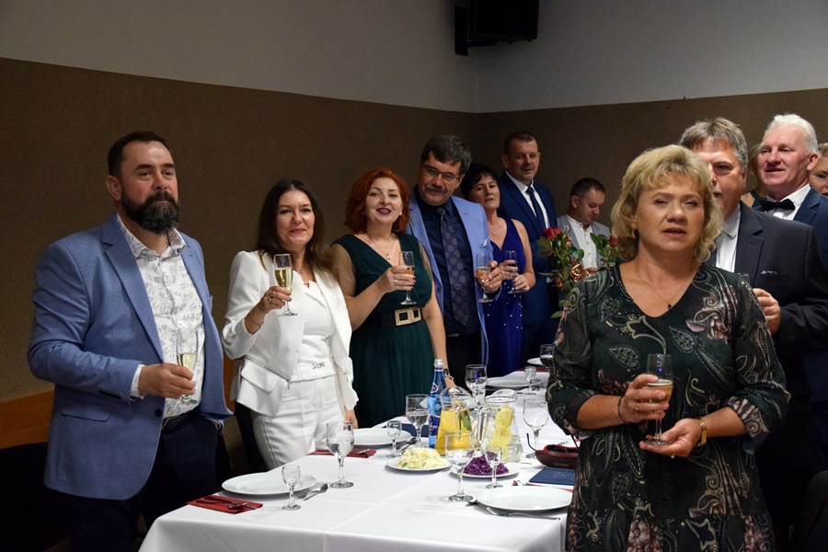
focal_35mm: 57
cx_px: 414
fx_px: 1311
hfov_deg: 35.1
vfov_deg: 23.8
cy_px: 276
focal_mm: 38
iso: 2500
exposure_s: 1/100
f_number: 4.5
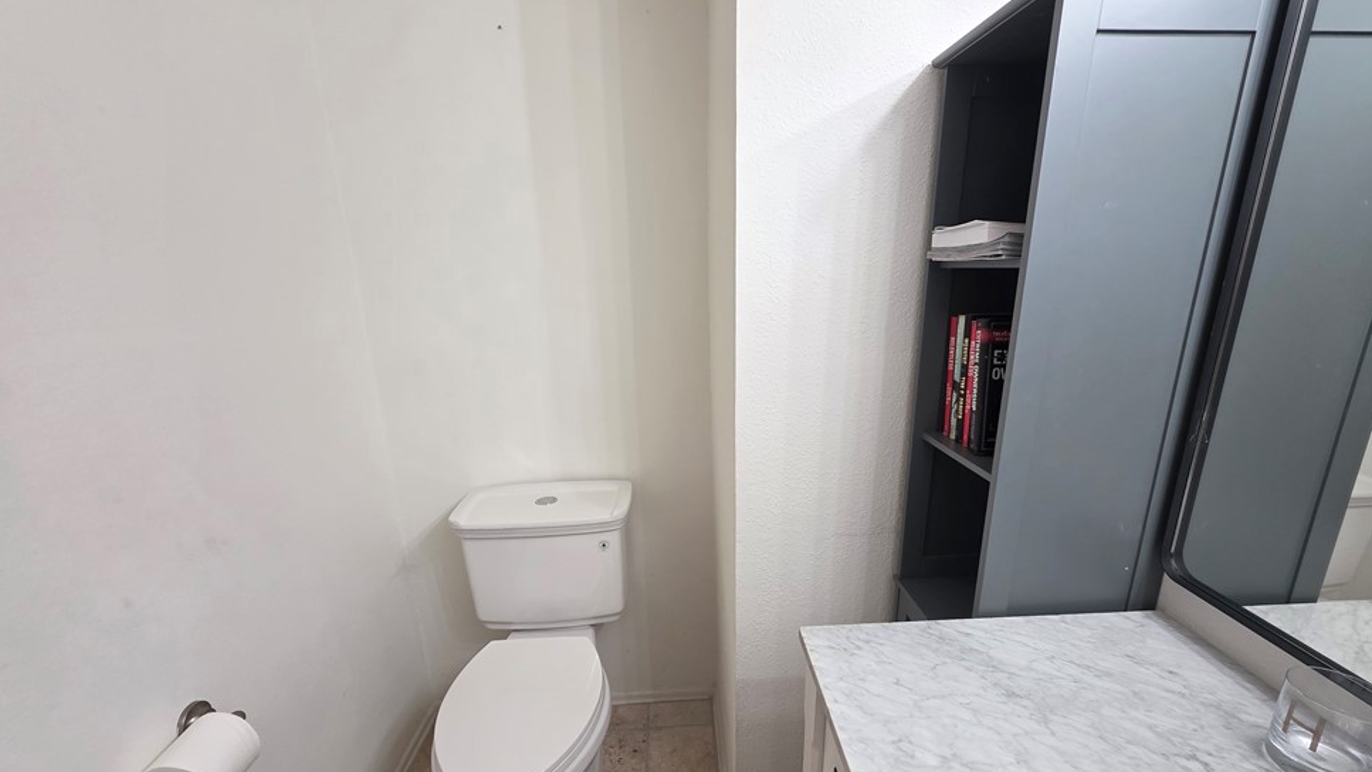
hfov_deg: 103.0
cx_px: 711
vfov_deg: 70.2
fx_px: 546
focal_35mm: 15
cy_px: 437
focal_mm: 2.2
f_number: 1.9
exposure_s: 1/120
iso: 160
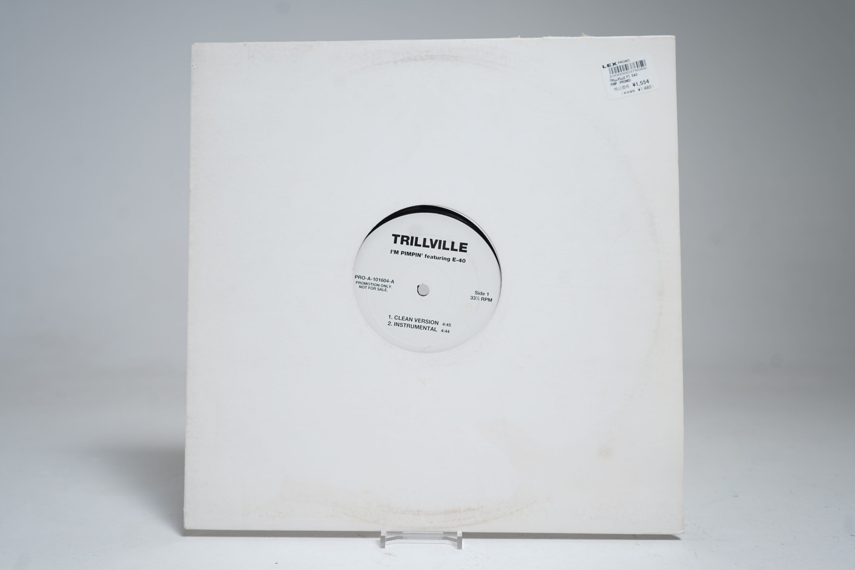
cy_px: 285
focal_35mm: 31
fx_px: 736
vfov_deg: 42.3
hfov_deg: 60.3
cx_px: 428
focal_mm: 31
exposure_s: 1/5
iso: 64
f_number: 5
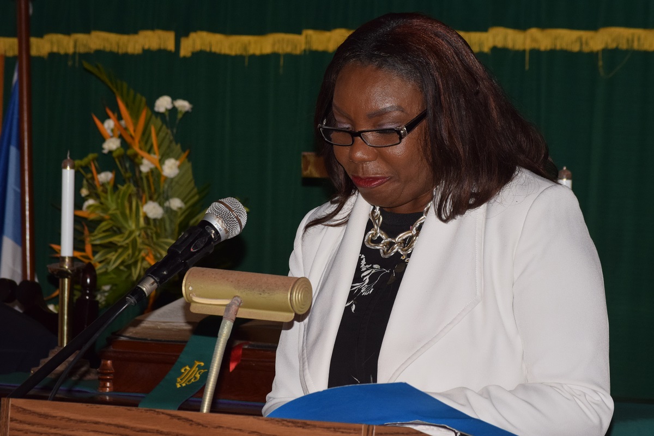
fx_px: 2725
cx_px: 327
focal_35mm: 150
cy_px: 218
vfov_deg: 9.1
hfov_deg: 13.7
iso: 800
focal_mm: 100
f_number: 11
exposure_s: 1/200
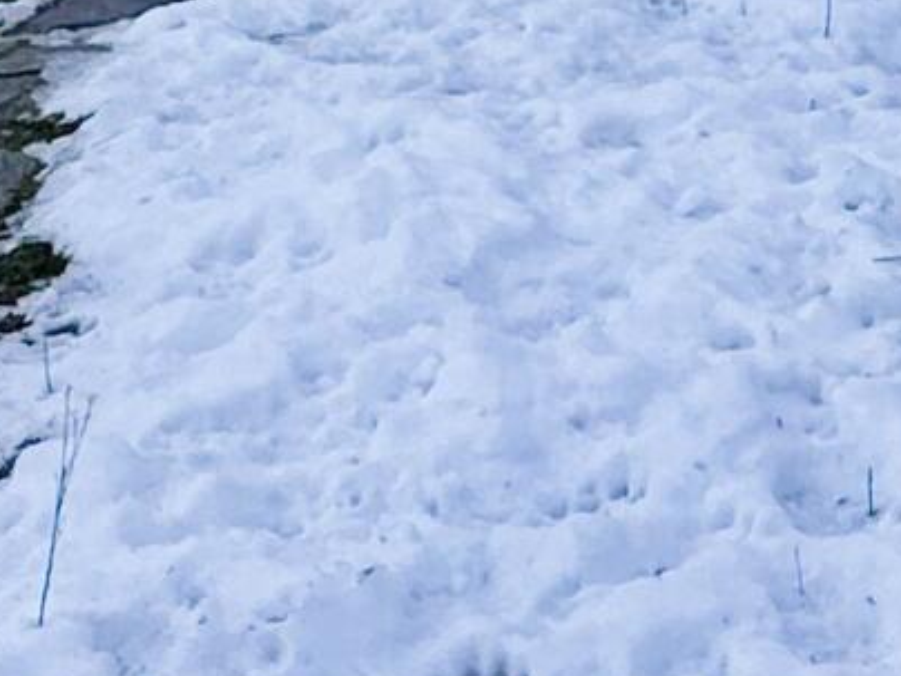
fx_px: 2707
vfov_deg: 12.0
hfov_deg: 18.5
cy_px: -854
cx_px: 832
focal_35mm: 104
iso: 40
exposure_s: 1/520
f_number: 2.2
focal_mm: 2.22
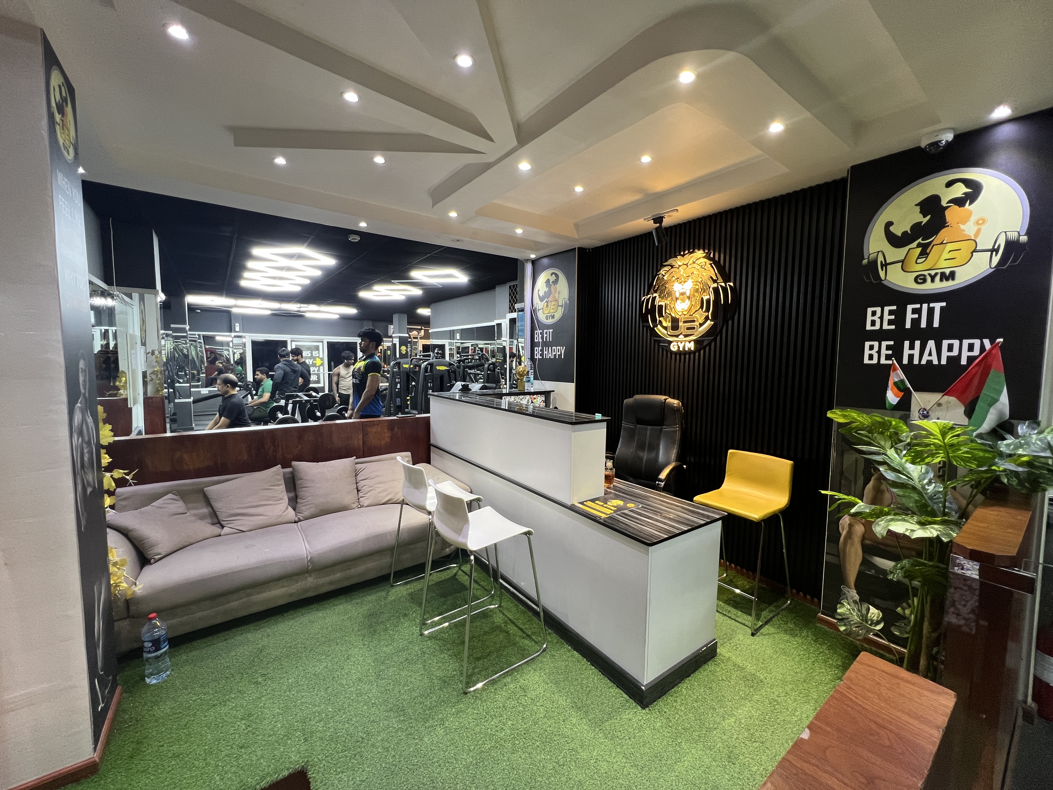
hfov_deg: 106.2
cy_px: 395
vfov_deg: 89.9
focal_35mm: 13
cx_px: 526
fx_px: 395
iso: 160
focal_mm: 1.57
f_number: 1.8
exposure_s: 1/50
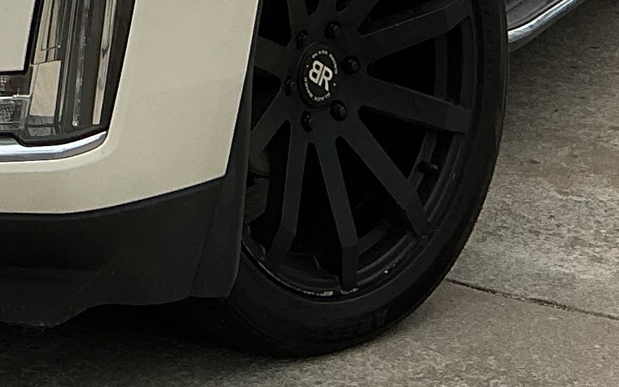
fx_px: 2193
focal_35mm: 130
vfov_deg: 9.0
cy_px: -592
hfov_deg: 15.5
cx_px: -113
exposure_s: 1/1675
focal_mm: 3
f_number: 1.8
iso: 25
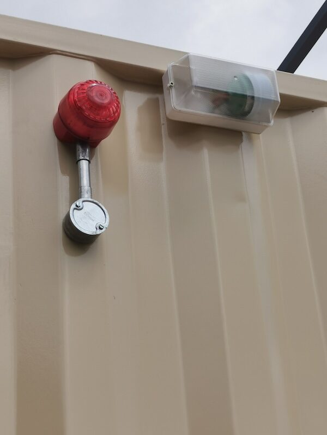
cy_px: 218
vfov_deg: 25.0
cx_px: 164
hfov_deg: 18.9
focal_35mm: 78
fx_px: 982
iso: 50
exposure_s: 1/6711
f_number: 1.6
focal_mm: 5.56
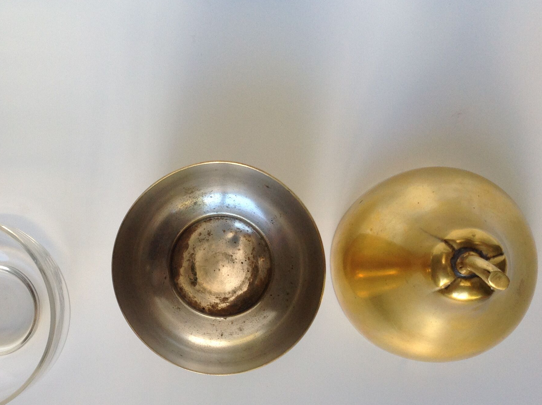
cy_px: 273
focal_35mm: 51
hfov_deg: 37.2
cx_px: 183
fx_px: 797
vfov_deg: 28.3
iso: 80
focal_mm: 4.28
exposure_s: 1/120
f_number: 2.4
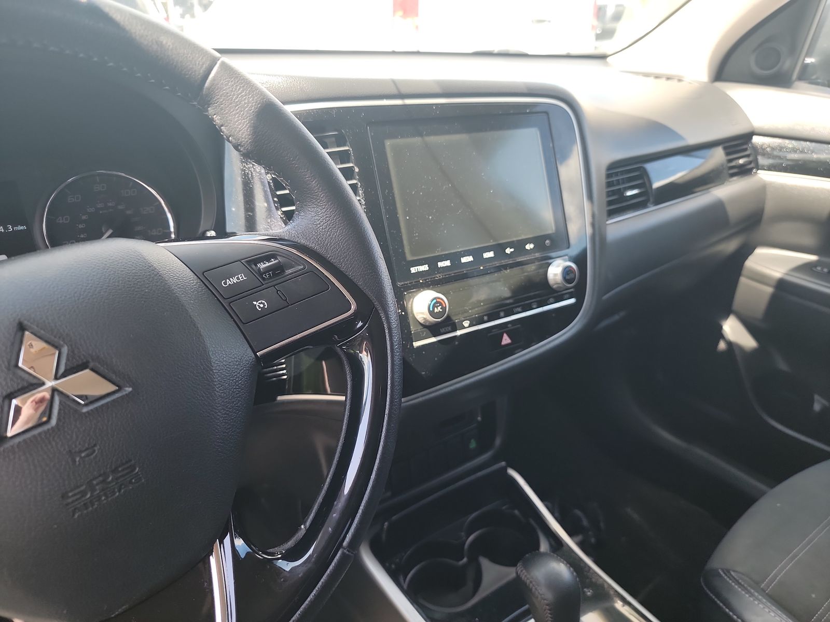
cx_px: 415
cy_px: 311
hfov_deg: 71.6
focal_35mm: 24
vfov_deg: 56.8
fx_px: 575
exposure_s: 1/119
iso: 95
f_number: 1.8
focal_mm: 6.7
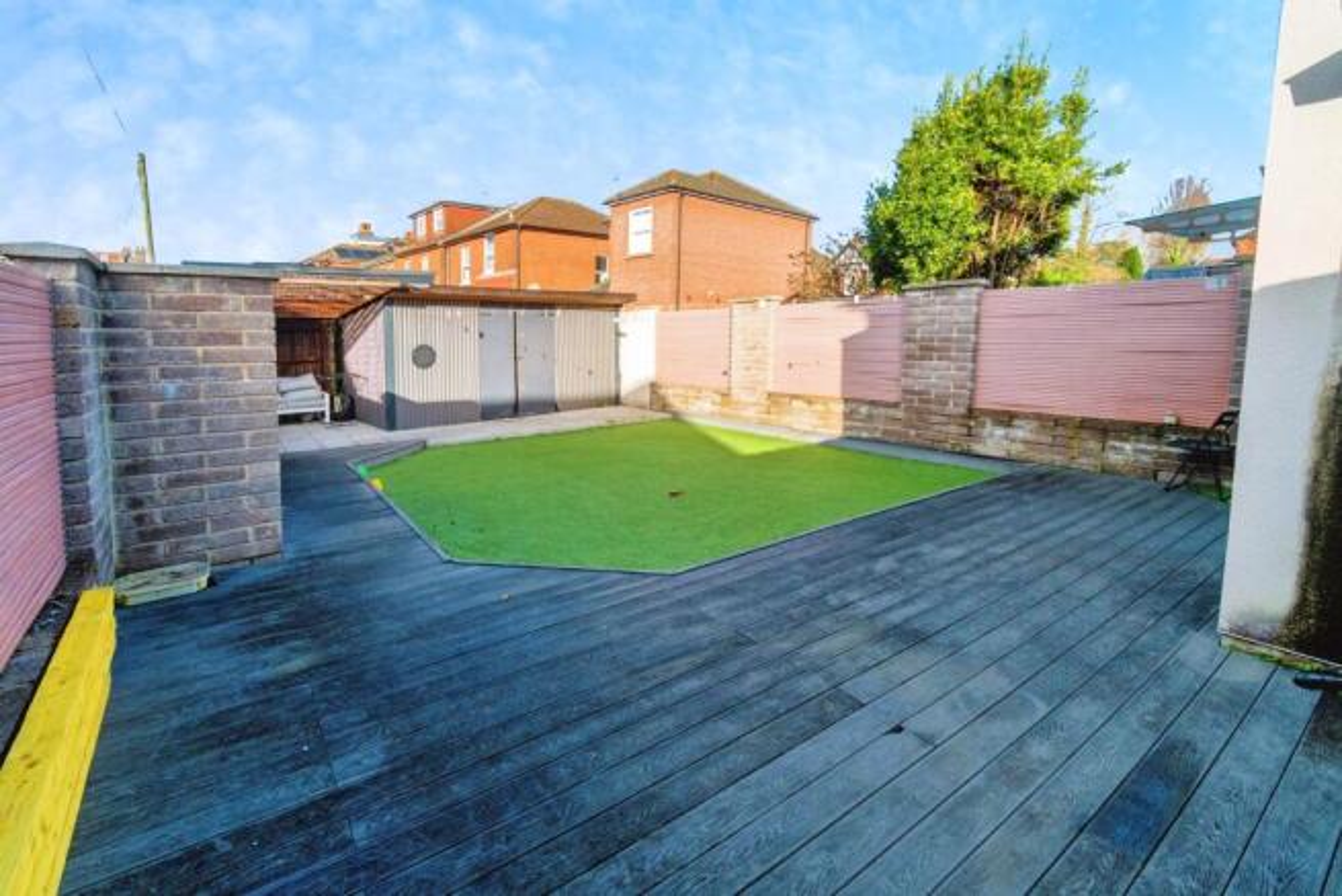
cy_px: 448
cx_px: 671
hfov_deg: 100.4
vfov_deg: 77.4
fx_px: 559
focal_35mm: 15
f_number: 8
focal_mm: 10
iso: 400
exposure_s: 1/640
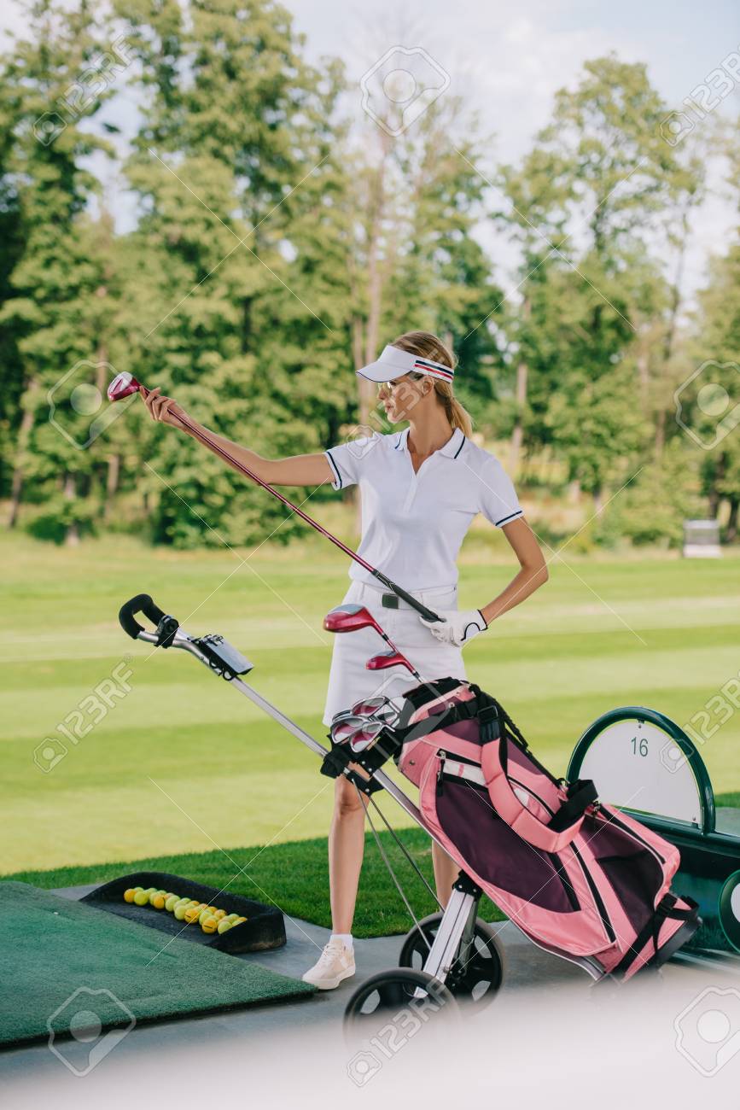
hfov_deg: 16.7
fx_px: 2527
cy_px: 555
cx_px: 370
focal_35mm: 82
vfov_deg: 24.8
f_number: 3.2
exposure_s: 1/2000
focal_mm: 82
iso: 250
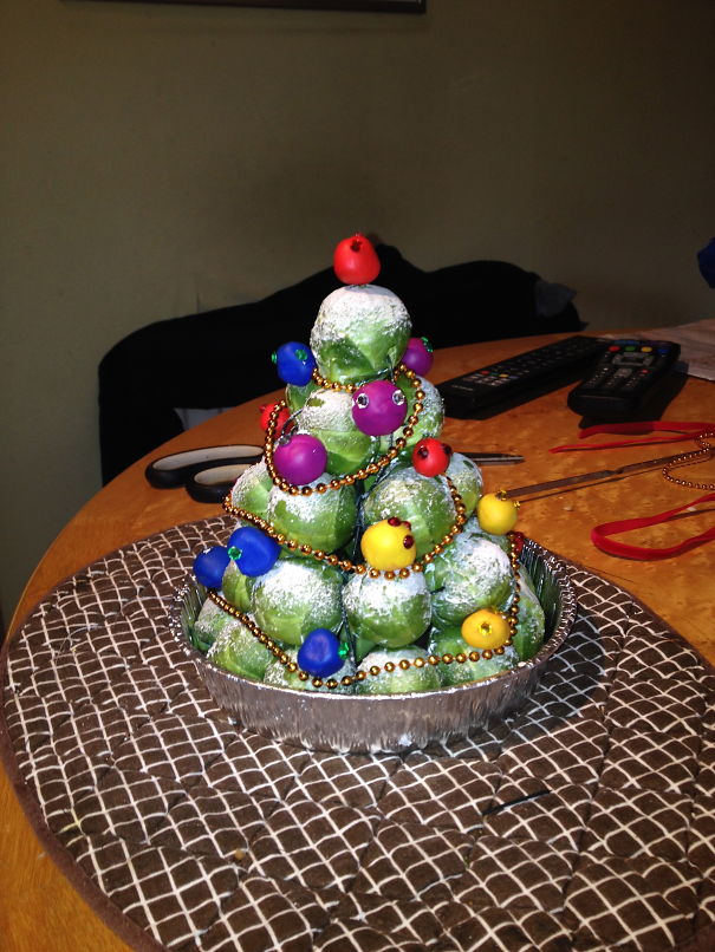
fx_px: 963
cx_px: 358
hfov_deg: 40.7
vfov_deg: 52.6
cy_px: 476
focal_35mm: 35
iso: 50
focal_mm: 4.28
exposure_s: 1/31
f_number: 2.4
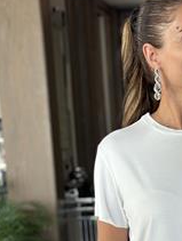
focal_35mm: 115
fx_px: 804
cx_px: 177
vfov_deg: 16.8
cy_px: 222
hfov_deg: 12.8
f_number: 1.78
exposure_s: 1/121
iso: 100
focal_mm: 6.86
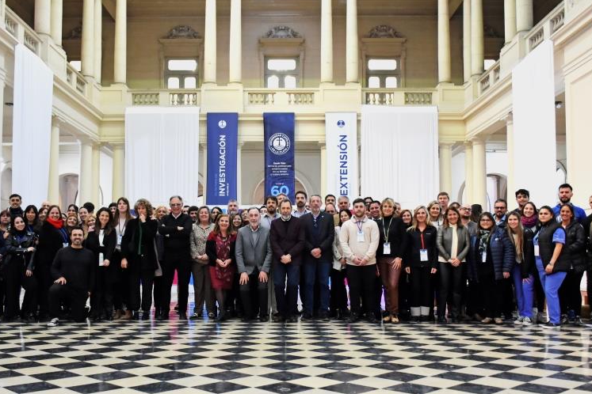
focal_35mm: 37
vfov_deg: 35.9
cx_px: 274
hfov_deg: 51.8
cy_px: 226
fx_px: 608
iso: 1600
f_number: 3.5
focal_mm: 18
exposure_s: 1/50
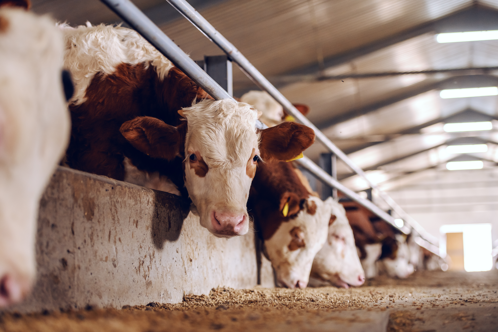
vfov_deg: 17.5
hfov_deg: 26.0
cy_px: 166
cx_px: 249
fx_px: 1079
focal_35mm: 78
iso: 640
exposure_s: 1/200
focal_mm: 78
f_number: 2.8
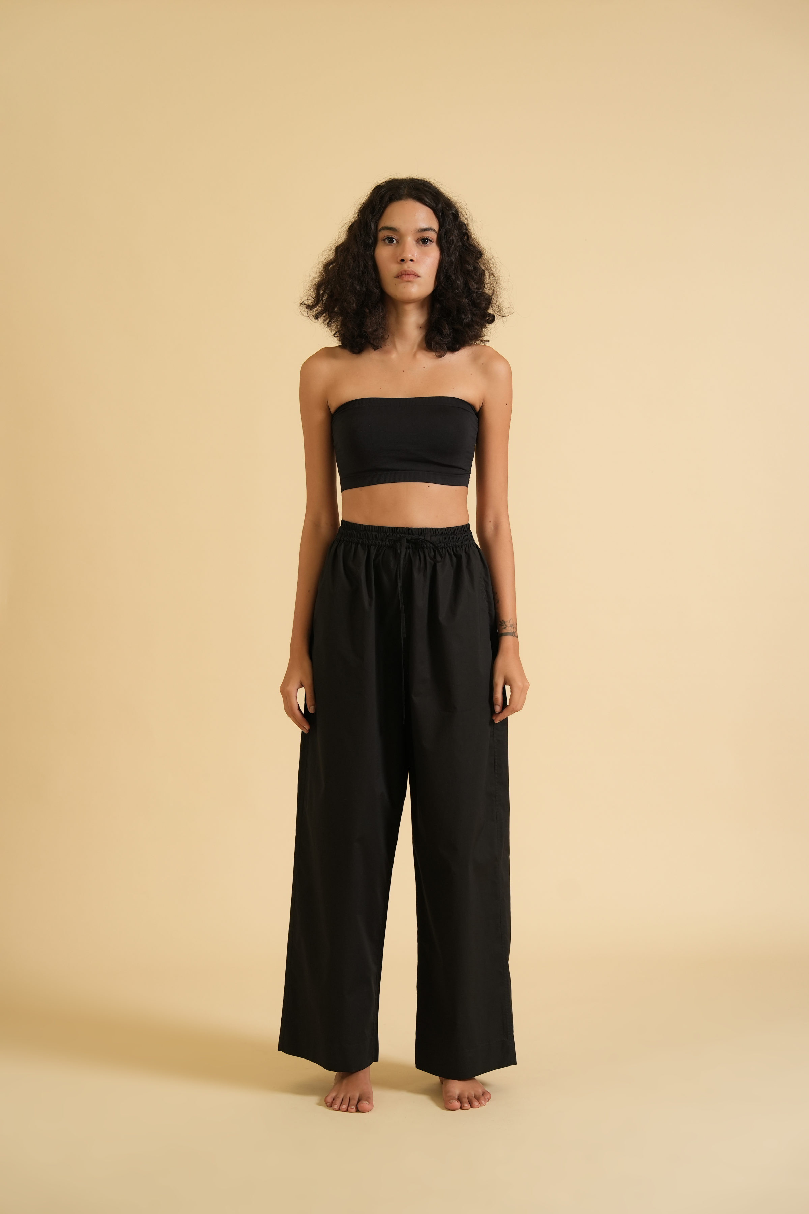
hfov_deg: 22.6
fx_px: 2023
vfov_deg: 33.4
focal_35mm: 60
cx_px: 404
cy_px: 607
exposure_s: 1/125
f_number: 4.5
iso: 500
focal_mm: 60
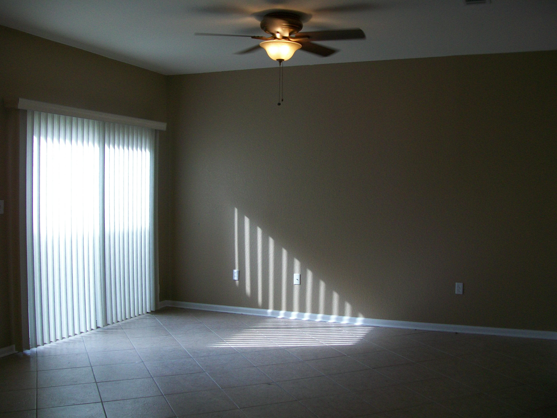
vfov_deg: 39.7
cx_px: 278
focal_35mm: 36
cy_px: 209
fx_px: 579
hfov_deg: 51.4
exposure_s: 1/100
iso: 64
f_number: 2.7
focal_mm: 6
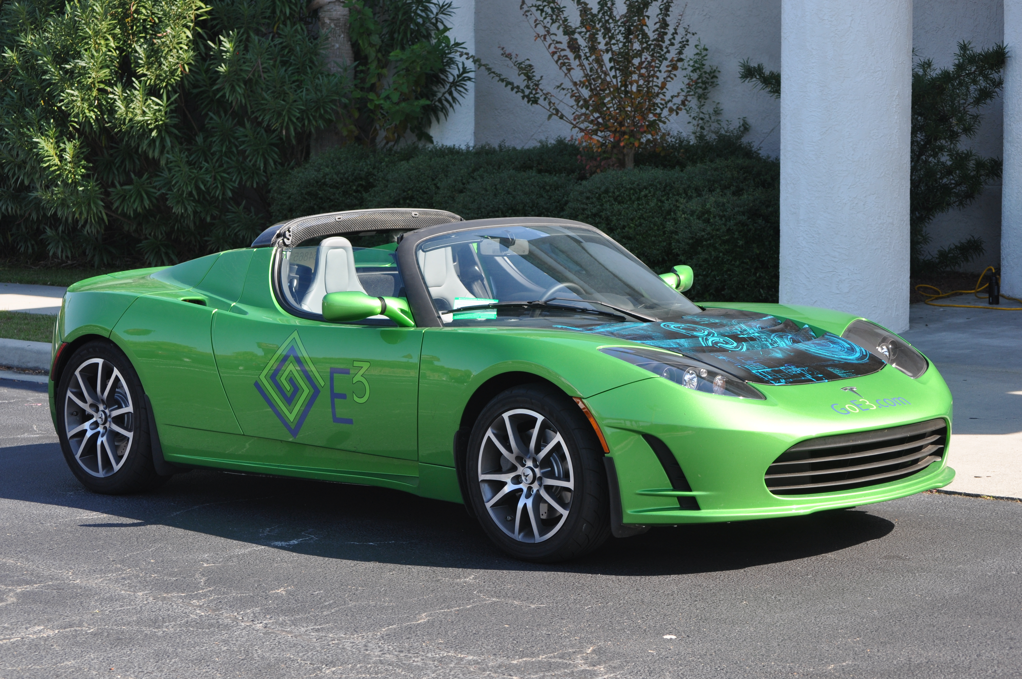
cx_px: 511
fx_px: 2339
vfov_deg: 16.5
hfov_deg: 24.6
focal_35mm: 82
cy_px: 340
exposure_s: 1/180
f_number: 6.7
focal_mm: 55
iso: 200
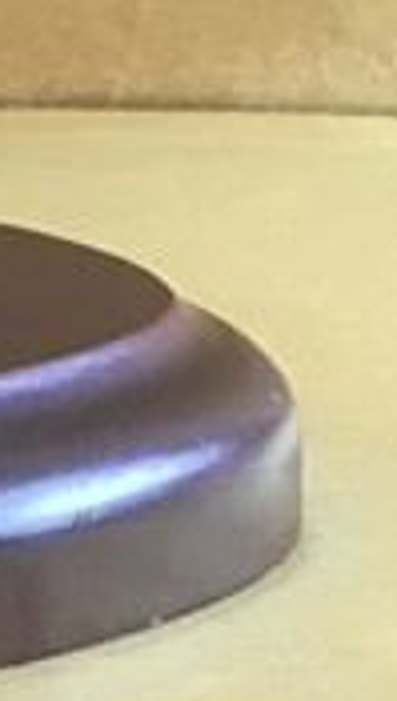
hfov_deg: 5.8
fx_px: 3578
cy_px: -697
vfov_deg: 10.3
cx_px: -858
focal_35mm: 192
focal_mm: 4.15
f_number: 2.2
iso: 50
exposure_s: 1/33
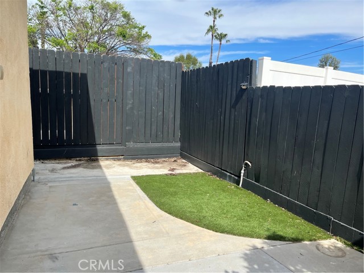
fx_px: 273
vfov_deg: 53.1
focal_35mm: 26
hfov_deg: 67.3
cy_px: 136
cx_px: 182
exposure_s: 1/2825
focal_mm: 5.1
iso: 50
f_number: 1.6
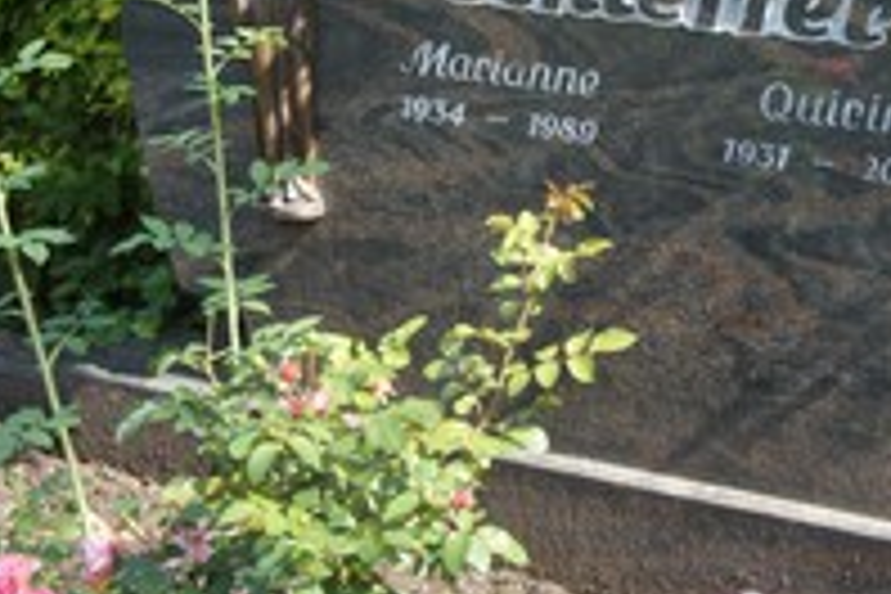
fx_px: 2504
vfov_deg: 13.3
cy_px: -45
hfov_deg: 20.1
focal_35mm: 101
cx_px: 644
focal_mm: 29
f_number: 6.3
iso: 400
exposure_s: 1/250
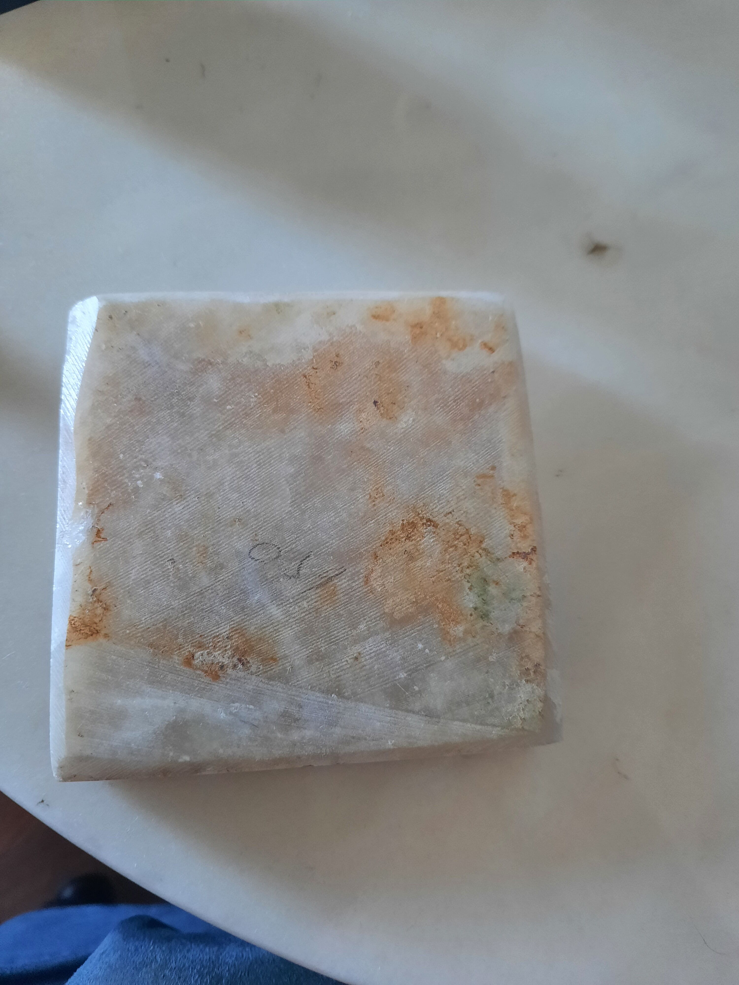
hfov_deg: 54.9
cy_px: 492
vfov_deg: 69.4
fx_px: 712
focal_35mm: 25
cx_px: 370
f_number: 2
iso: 400
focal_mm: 4.6
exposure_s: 1/50
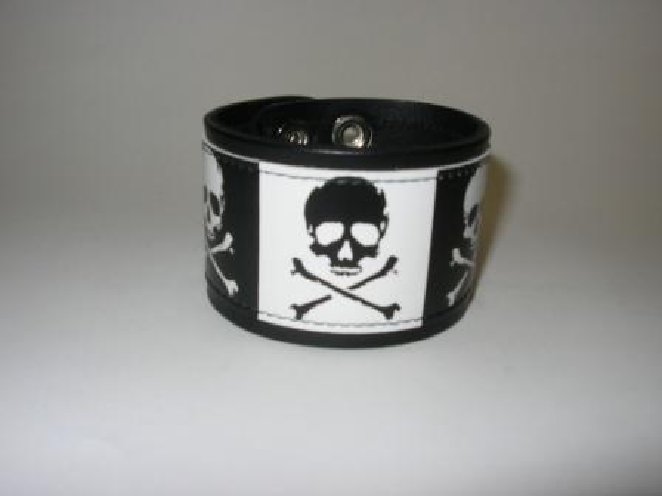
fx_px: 727
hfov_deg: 49.0
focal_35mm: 38
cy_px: 248
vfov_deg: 37.7
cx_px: 331
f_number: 4.1
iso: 50
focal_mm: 5.8
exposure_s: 1/60
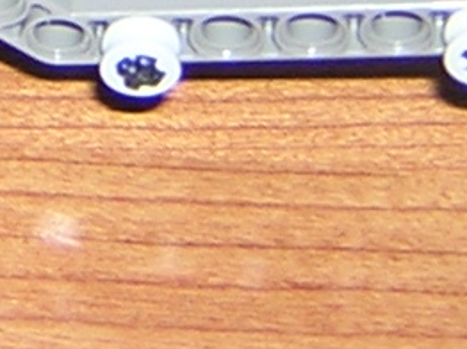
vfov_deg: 6.3
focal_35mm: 220
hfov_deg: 8.9
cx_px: -94
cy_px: -627
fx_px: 2965
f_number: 2.6
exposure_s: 1/60.1
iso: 100
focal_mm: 4.7
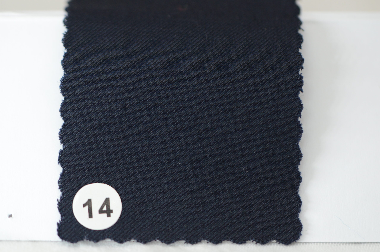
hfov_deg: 15.2
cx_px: 190
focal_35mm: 135
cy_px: 126
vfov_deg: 10.1
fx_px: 1422
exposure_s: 1/125
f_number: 3.8
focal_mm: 90
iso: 800
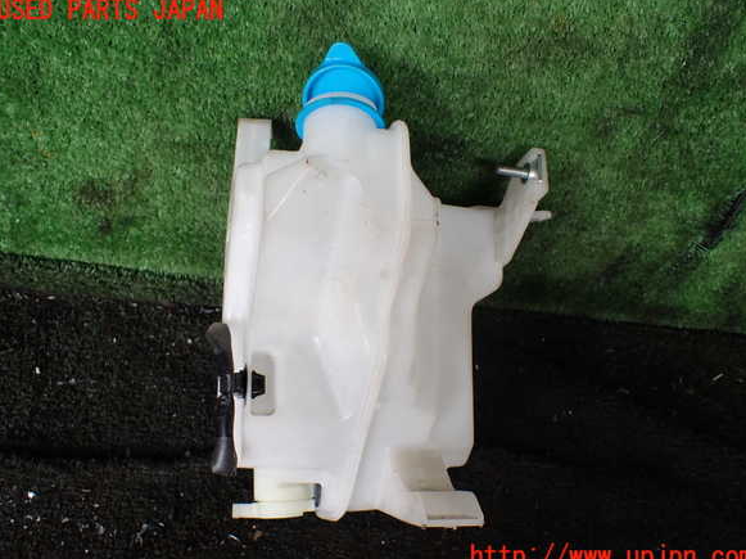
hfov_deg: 58.4
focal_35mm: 31
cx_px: 375
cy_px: 284
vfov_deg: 45.4
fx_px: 668
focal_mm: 5.4
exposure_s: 1/125
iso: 160
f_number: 2.3
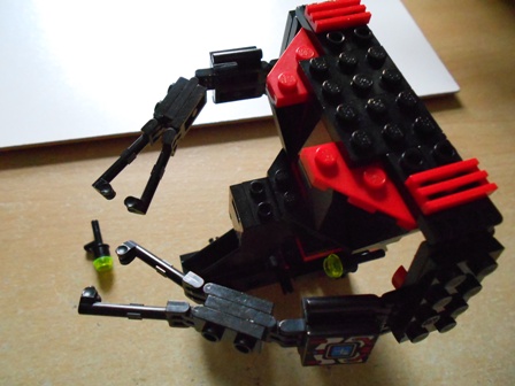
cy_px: 193
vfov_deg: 53.1
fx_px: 387
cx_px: 258
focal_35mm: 26
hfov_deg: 67.3
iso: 640
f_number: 3.2
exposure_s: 1/125
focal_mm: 4.6
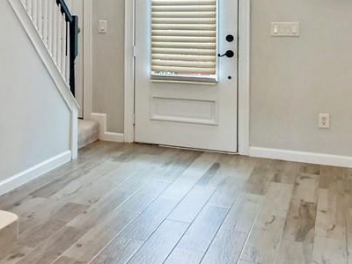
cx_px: -72
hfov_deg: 29.5
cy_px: 28
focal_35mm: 56
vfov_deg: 25.3
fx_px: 569
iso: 1000
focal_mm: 7
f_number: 4
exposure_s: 1/60
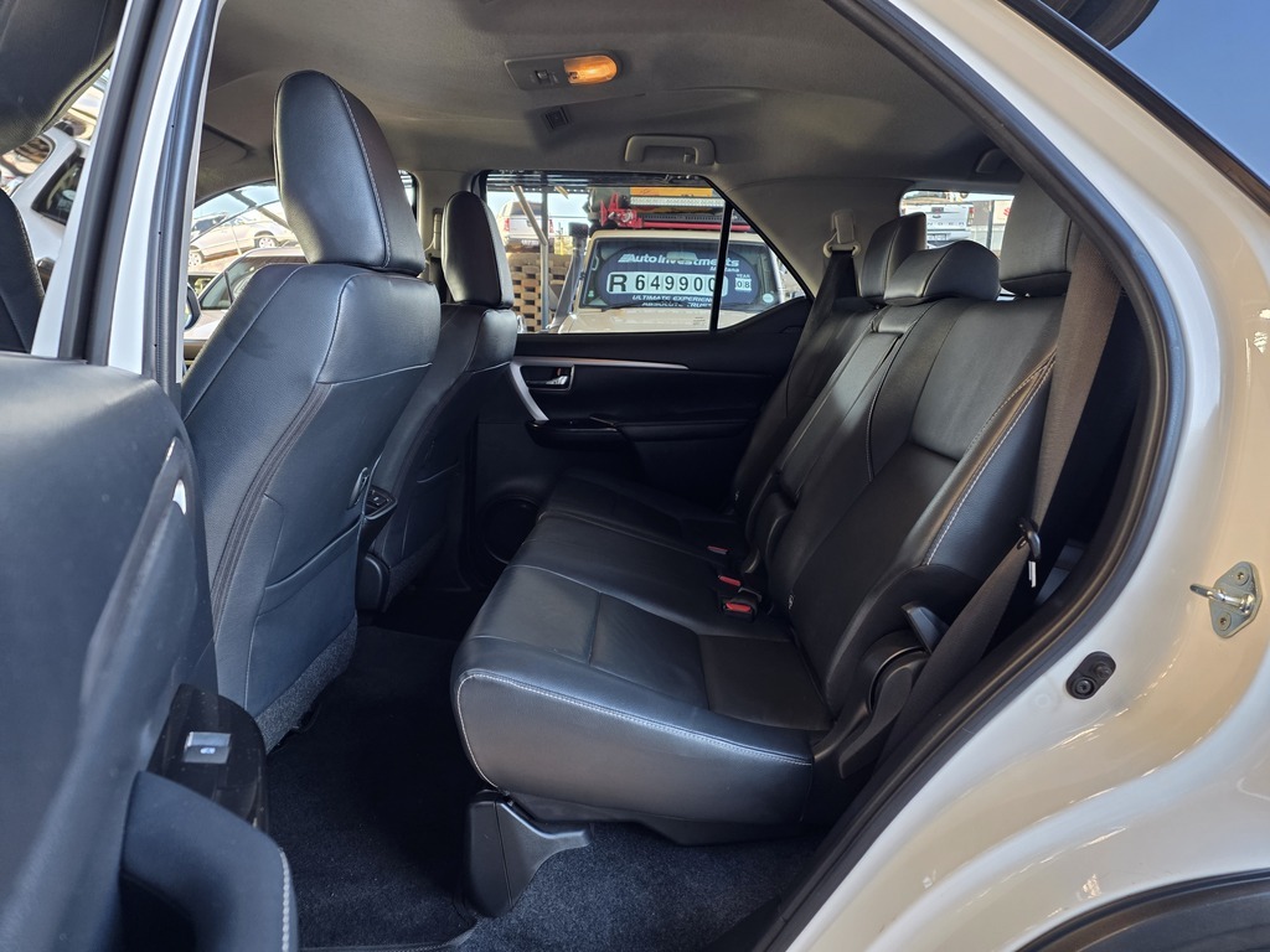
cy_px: 476
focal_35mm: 23
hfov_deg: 73.9
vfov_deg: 58.9
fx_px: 844
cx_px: 635
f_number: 1.7
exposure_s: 1/100
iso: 200
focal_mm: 6.25
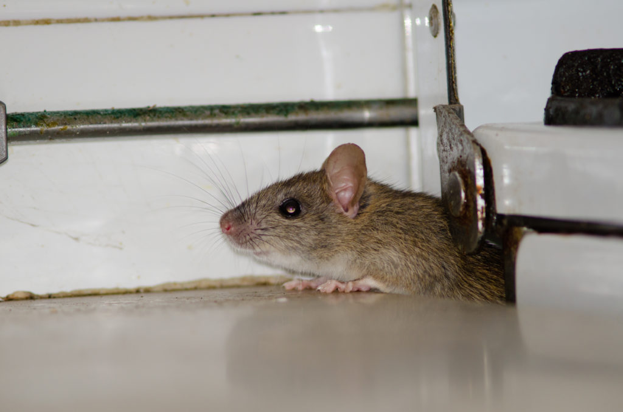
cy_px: 206
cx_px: 312
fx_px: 7771
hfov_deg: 4.6
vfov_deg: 3.0
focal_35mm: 450
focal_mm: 300
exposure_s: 1/250
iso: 100
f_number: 4
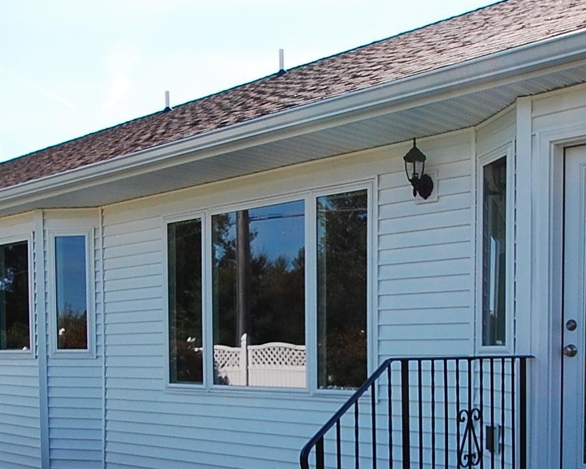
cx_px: 359
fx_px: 815
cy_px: 405
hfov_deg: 39.3
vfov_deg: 30.9
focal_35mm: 47
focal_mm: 10
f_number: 8
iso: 200
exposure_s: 1/250
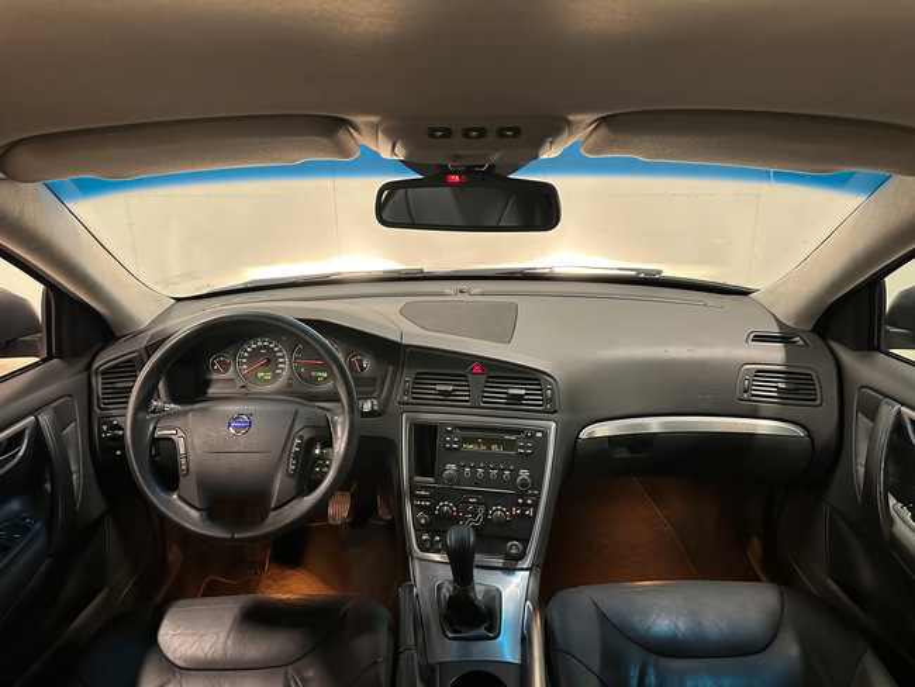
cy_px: 344
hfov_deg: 71.6
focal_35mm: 24
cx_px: 458
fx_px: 635
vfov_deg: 56.8
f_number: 1.8
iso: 640
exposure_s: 1/50
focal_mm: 6.86
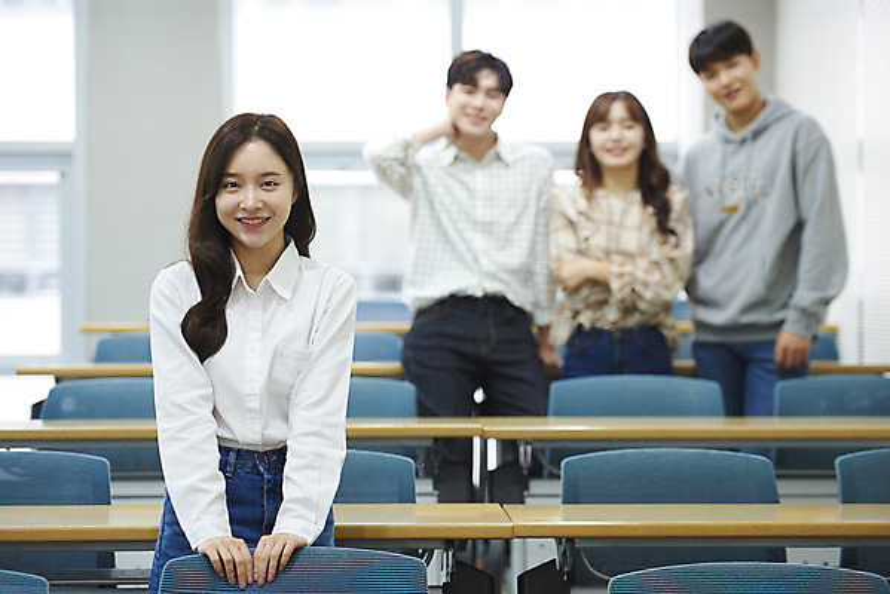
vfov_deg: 14.0
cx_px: 445
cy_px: 297
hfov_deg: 20.8
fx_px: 2424
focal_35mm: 98
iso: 1000
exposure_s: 1/125
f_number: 2.8
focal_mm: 98
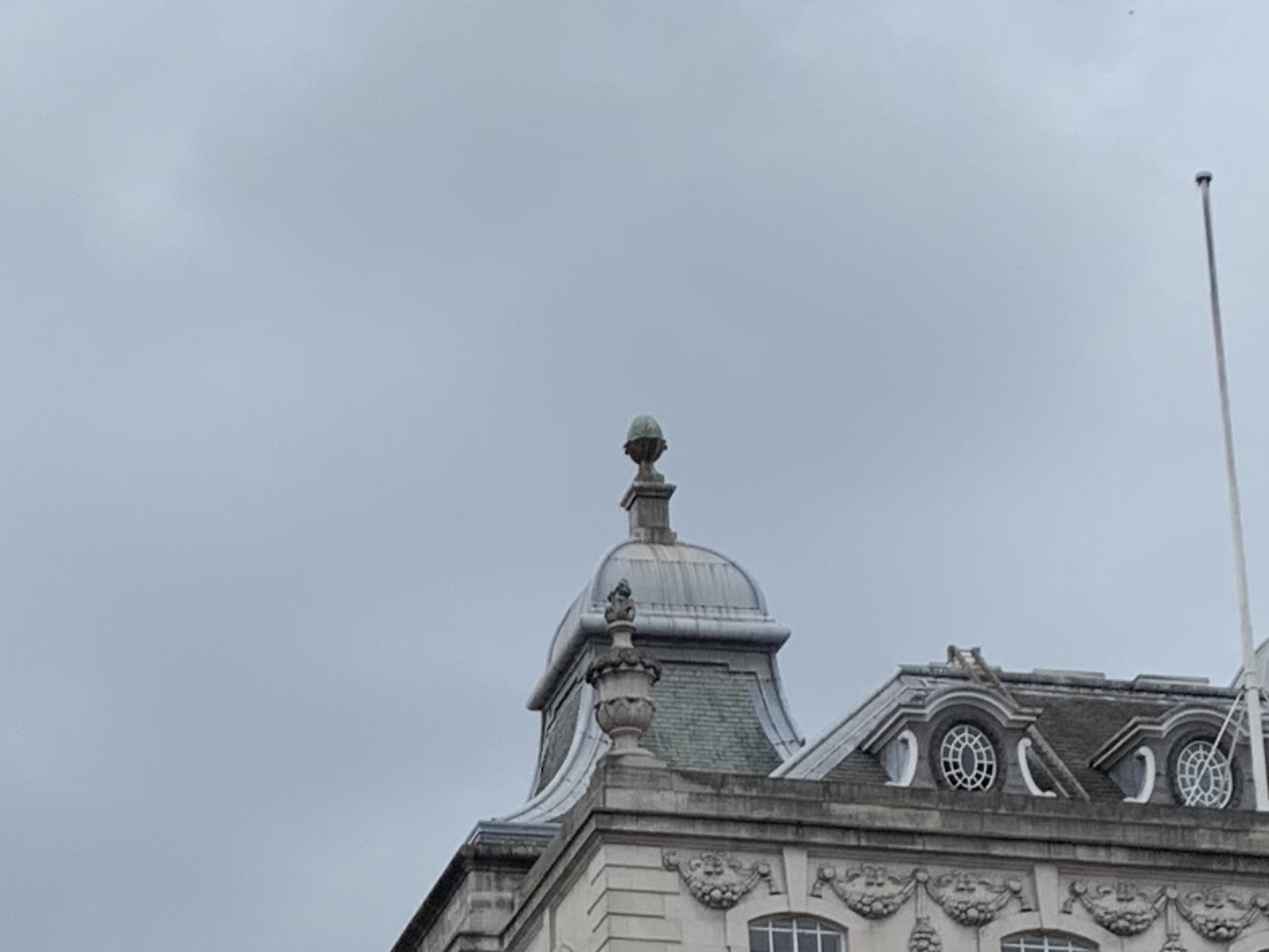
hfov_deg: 16.9
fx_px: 4069
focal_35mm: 111
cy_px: 1050
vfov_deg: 13.1
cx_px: -254
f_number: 1.8
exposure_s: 1/1689
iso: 25
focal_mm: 4.25
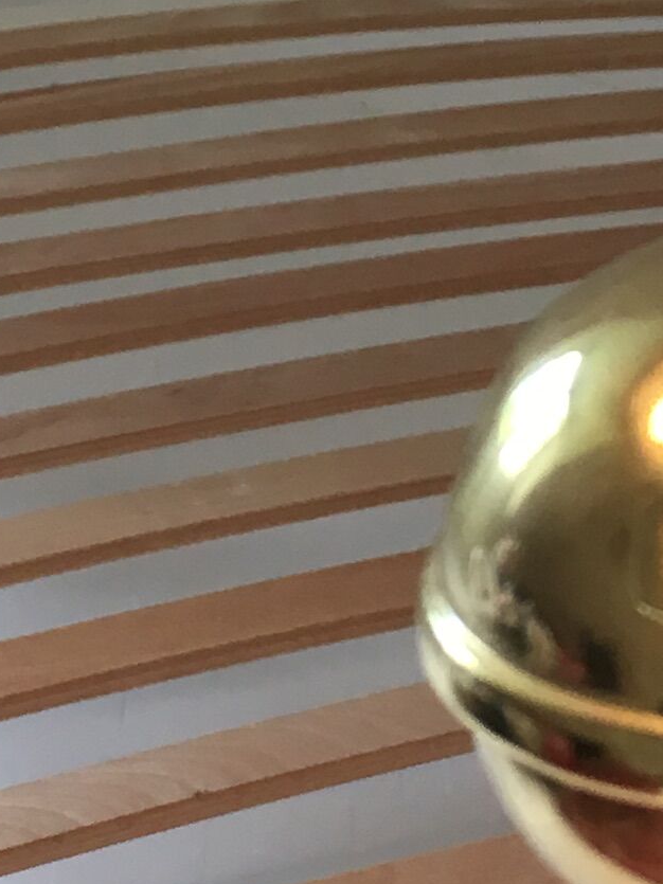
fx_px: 3576
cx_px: 671
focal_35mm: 140
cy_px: 236
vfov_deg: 14.1
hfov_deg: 10.5
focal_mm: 4.15
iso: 25
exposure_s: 1/33
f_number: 2.2
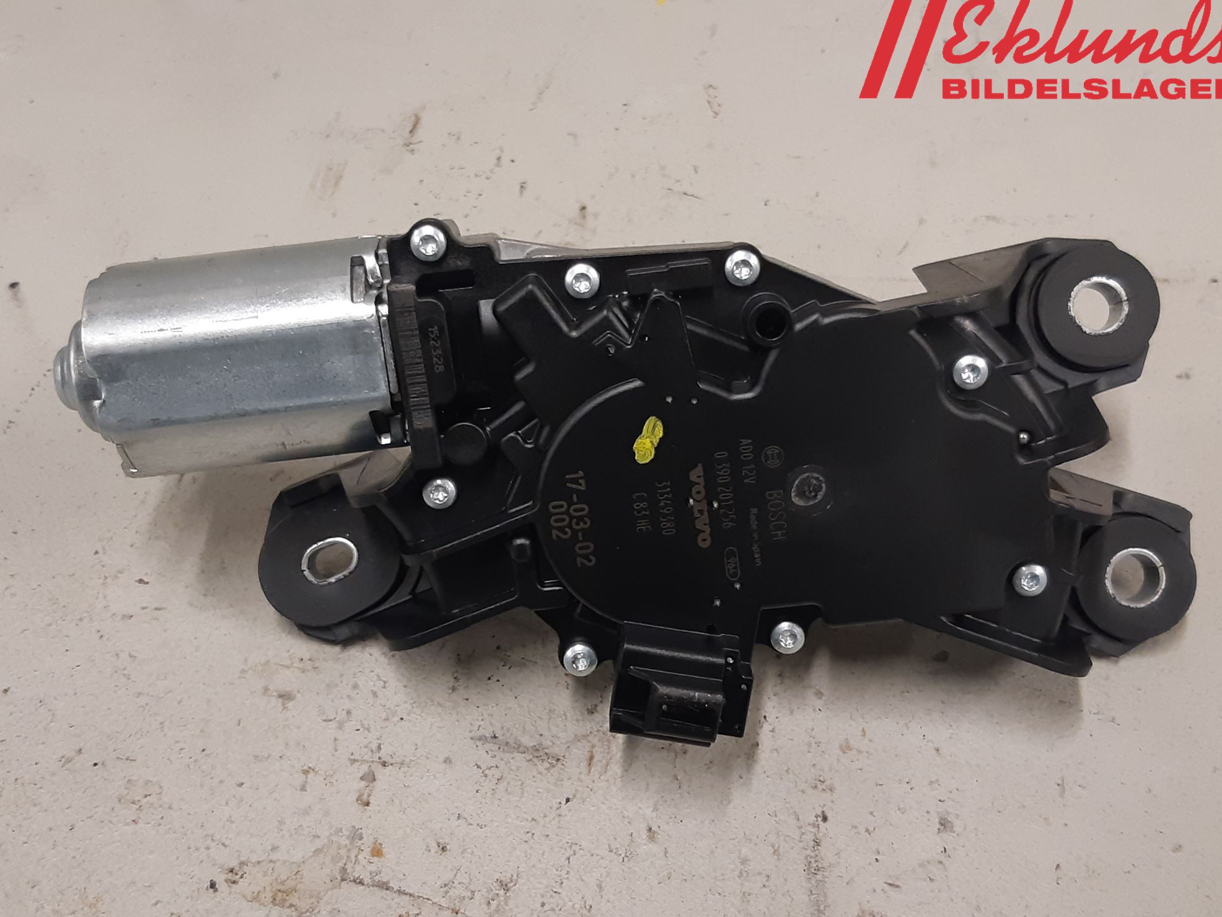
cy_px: 470
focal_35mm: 27
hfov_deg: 65.3
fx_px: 953
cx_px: 605
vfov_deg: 51.3
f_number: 1.7
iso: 125
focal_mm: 3.93
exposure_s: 1/50
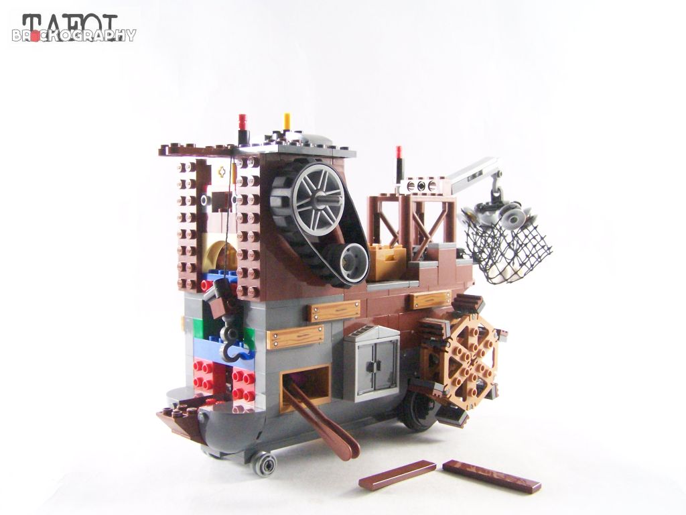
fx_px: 753
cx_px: 343
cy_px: 258
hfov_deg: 49.0
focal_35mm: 38
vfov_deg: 37.7
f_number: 3.2
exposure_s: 1/45
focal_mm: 6.3
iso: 400
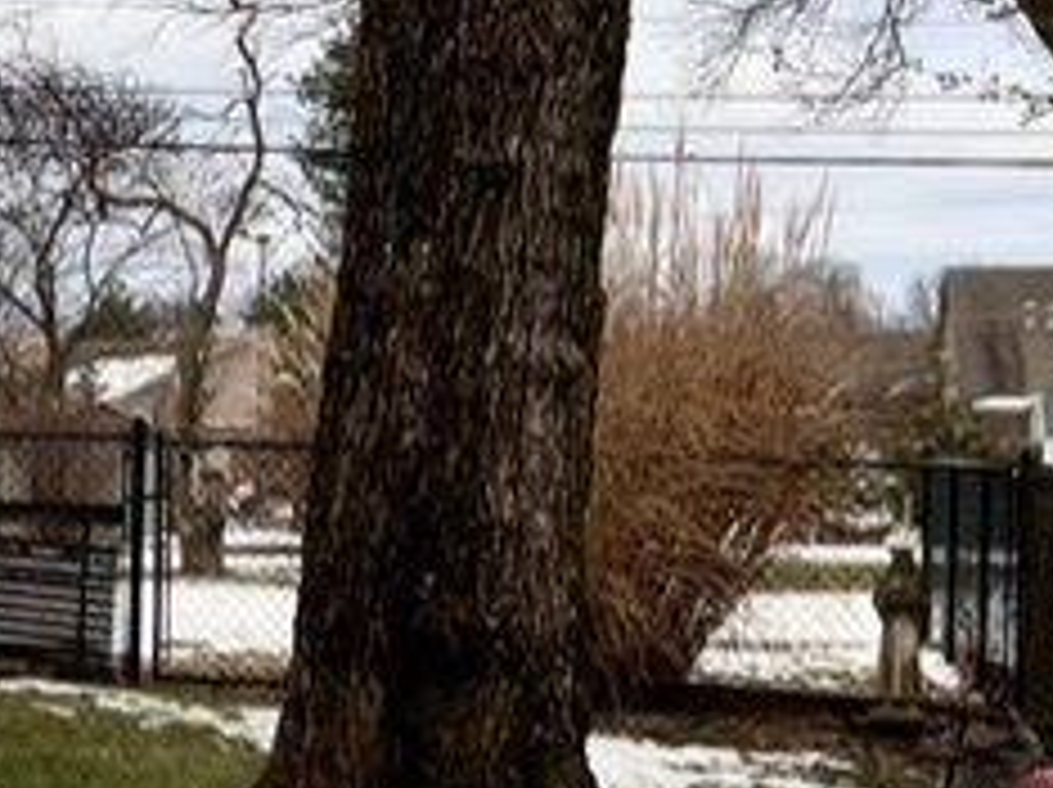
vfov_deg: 12.9
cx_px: -896
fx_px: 3464
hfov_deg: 14.9
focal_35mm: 114
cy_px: 529
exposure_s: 1/443
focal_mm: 5.7
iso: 50
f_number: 1.5
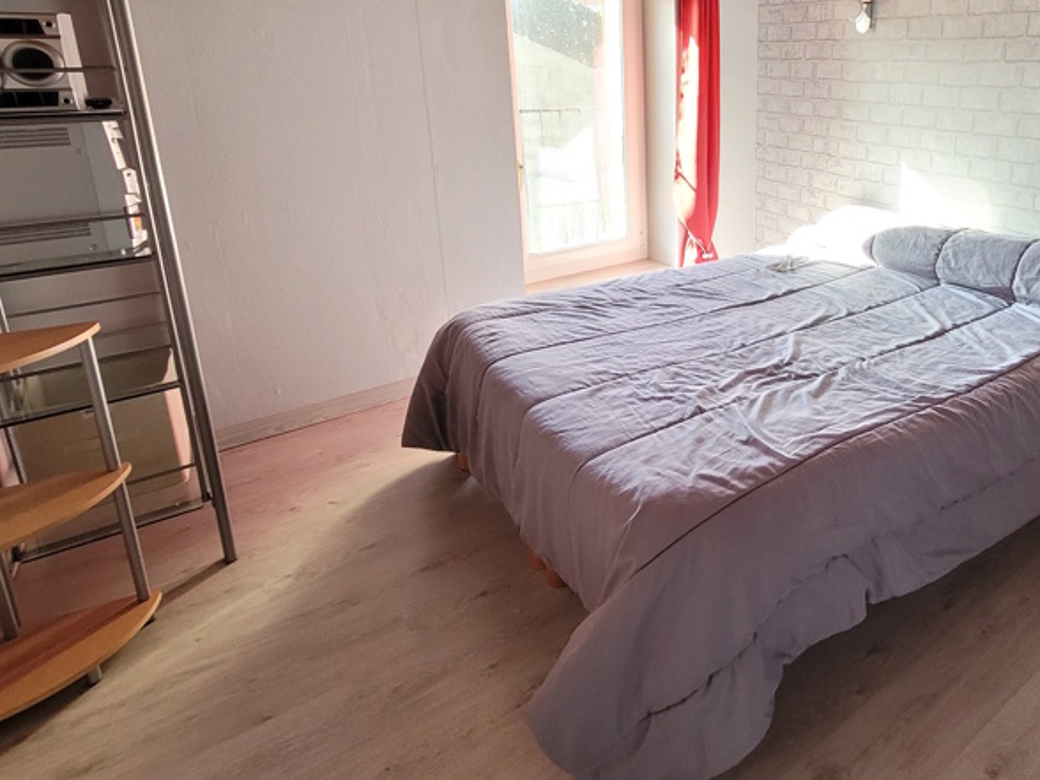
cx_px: 713
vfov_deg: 57.1
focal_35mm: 23
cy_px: 237
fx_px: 691
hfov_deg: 71.2
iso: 200
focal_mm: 1.74
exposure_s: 1/50
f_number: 2.2
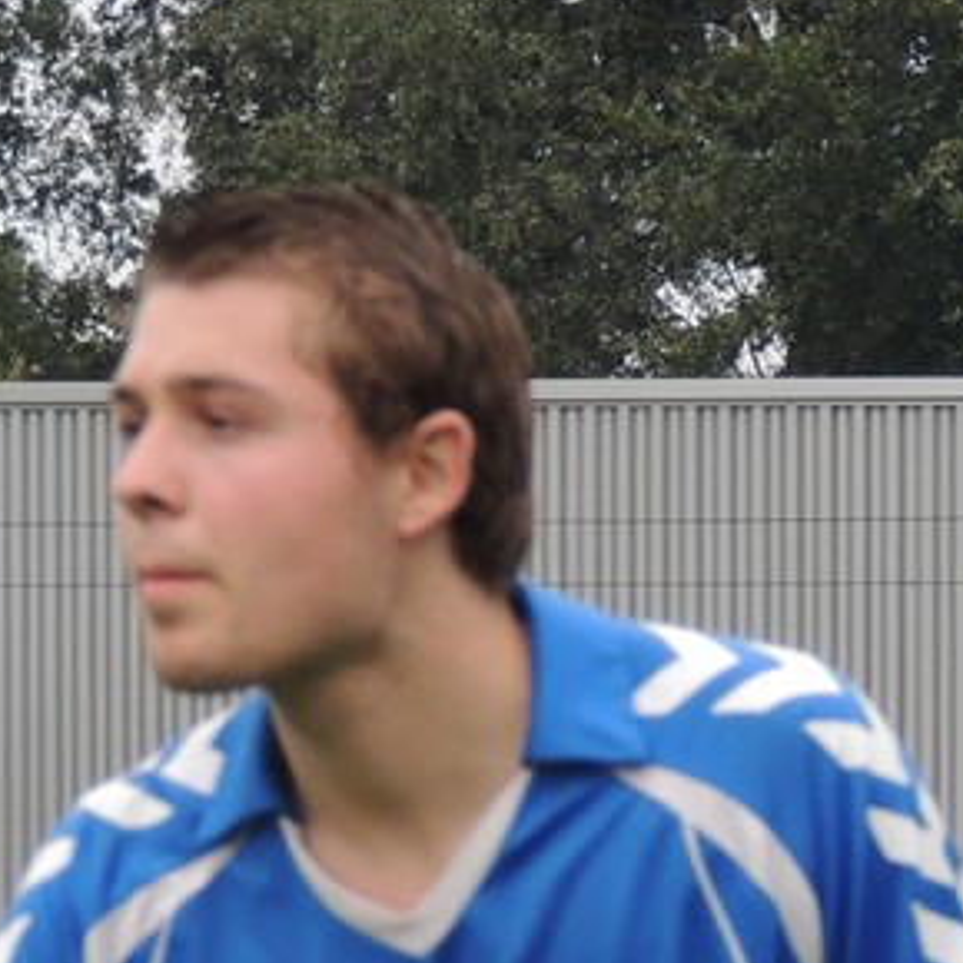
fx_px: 18192
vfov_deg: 3.0
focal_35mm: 578
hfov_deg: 3.0
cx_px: 797
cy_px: 777
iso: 280
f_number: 4.6
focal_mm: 33
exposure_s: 1/500
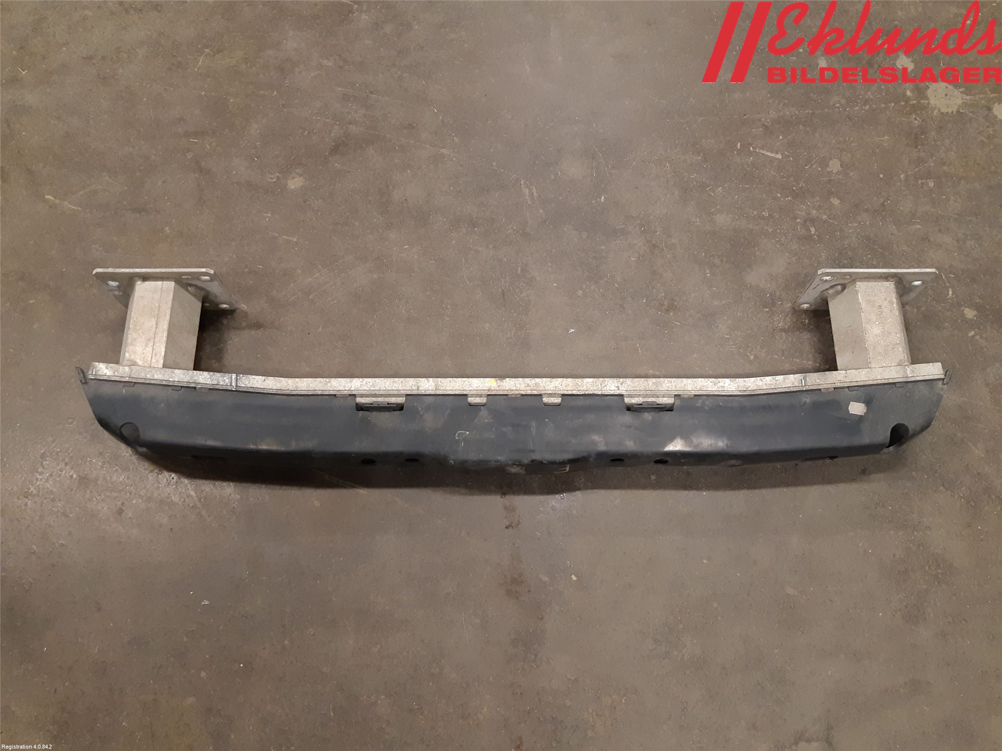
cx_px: 501
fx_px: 753
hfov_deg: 67.3
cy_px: 376
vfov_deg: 53.1
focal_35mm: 26
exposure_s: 1/50
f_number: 1.7
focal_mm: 3.93
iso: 160
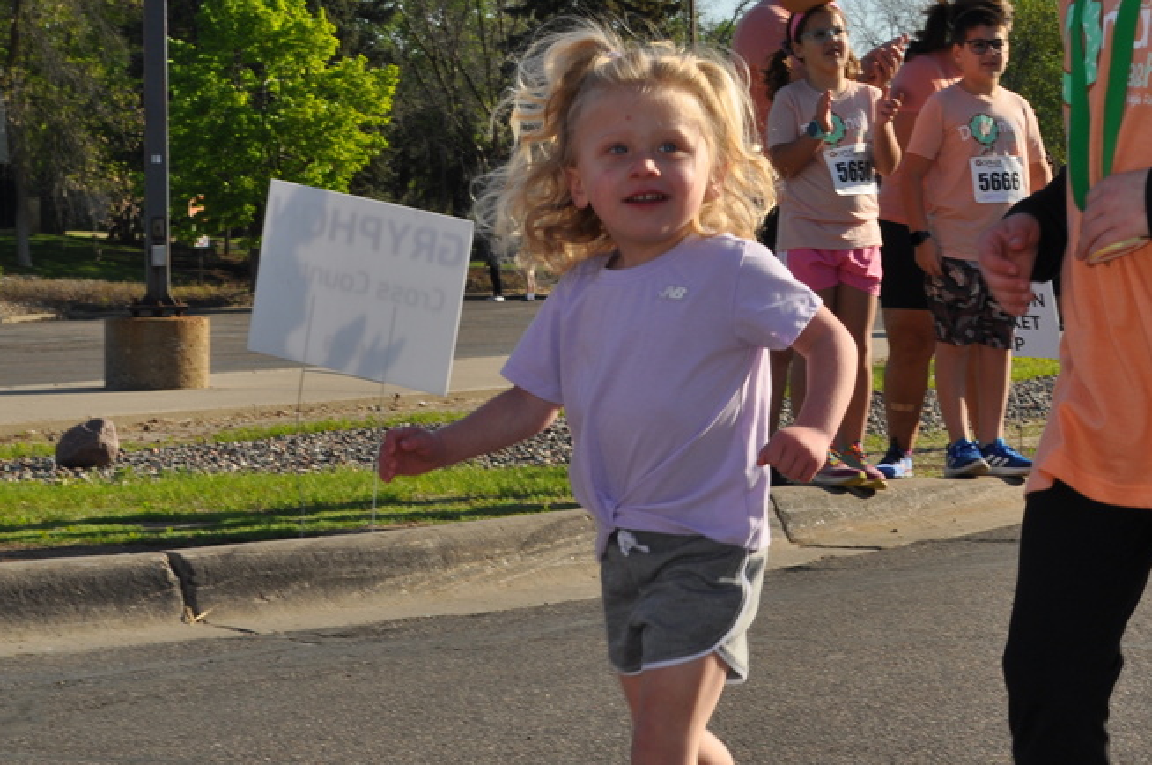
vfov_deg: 12.6
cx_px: 881
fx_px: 3451
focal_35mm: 108
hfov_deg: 18.8
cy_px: 226
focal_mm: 46
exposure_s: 1/200
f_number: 11
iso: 200
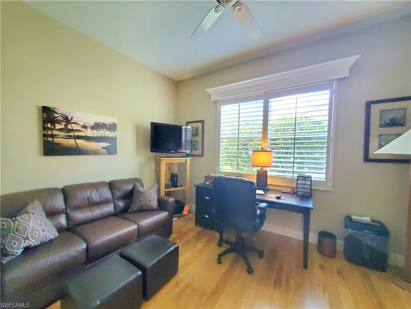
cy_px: 154
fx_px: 154
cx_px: 206
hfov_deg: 106.2
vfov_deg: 89.9
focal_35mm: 13
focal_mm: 1.8
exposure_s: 1/60.2
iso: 640
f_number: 2.2
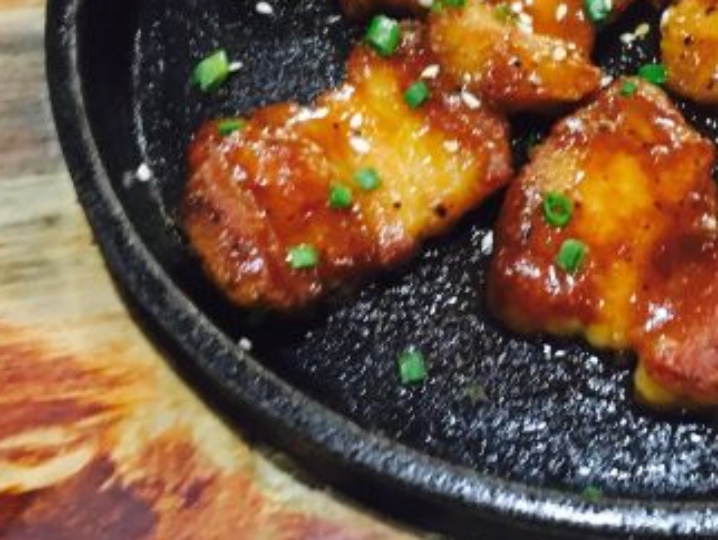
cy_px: 168
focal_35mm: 63
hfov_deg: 29.5
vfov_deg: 23.2
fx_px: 1308
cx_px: 642
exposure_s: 1/17
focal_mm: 4.15
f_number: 2.2
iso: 400
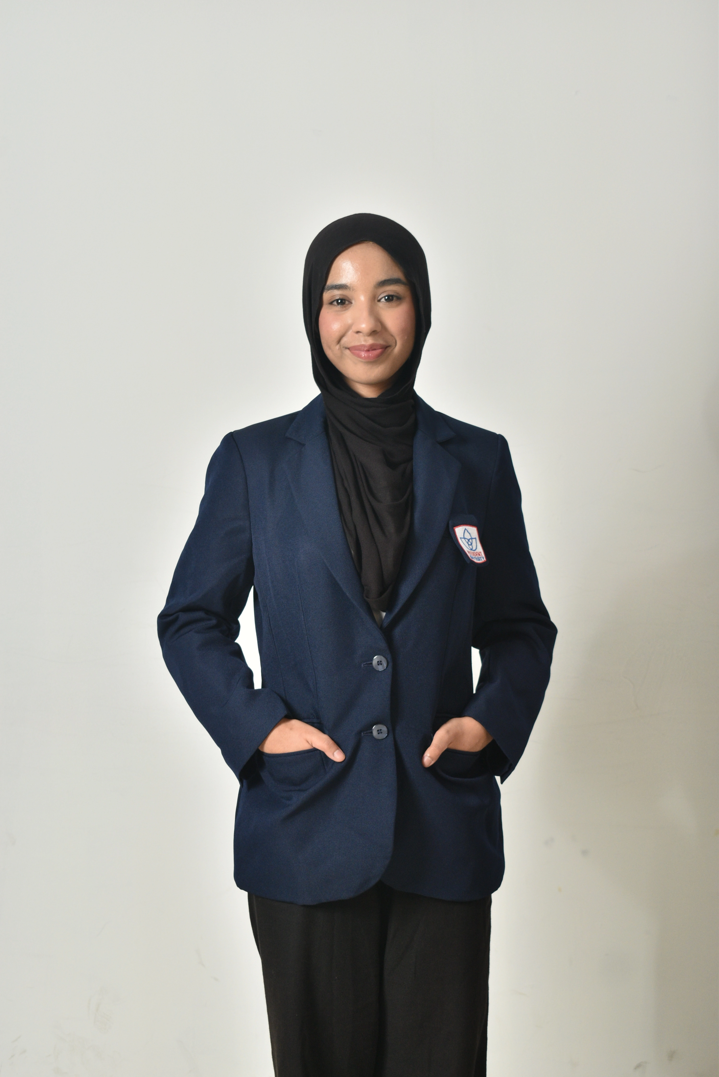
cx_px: 360
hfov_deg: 19.7
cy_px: 538
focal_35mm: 69
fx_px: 2066
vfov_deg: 29.2
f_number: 5.3
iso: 400
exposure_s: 1/160
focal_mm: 46
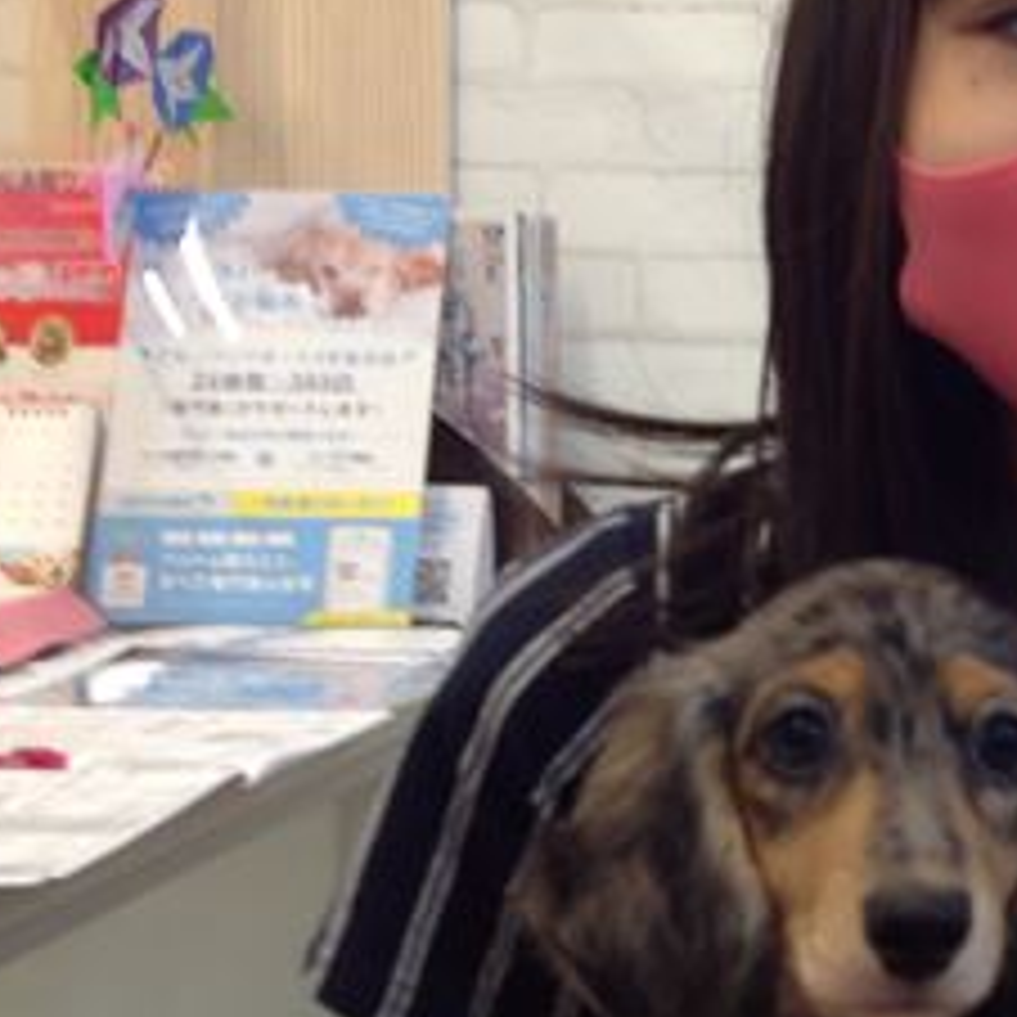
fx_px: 2726
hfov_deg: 19.9
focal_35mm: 82
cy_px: 410
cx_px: 1206
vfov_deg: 21.1
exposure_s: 1/30
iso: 50
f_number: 2.4
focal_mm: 4.28
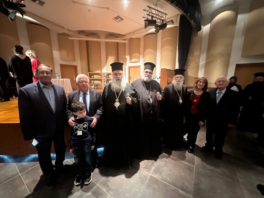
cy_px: 99
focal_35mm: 14
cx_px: 132
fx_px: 107
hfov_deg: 102.0
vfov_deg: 85.7
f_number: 2.2
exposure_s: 1/34
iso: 1250
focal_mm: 2.22
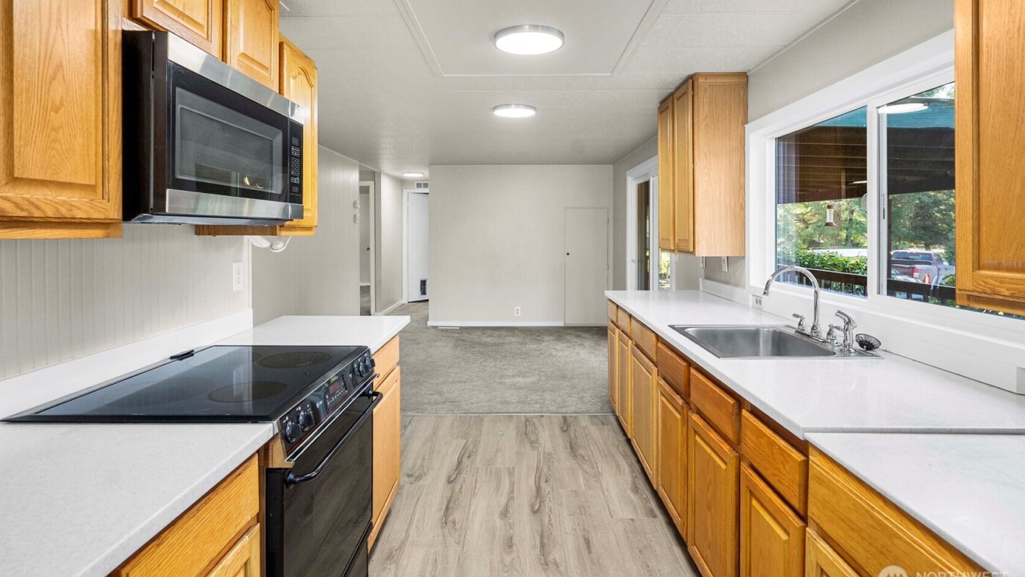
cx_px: 509
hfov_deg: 92.7
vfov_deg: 60.9
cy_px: 259
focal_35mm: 18
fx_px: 489
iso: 160
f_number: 7.1
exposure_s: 1/60
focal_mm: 17
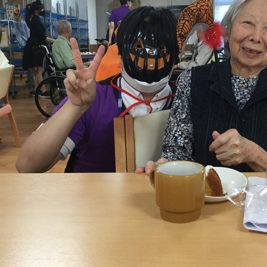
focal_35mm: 48
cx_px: 176
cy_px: 113
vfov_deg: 35.3
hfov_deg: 35.0
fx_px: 419
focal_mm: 3.3
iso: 40
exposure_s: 1/30
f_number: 2.4
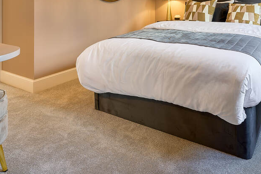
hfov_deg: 60.0
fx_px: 210
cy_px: -4
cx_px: 198
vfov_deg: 39.2
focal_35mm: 29
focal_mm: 14
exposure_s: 1.6
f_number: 10
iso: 100
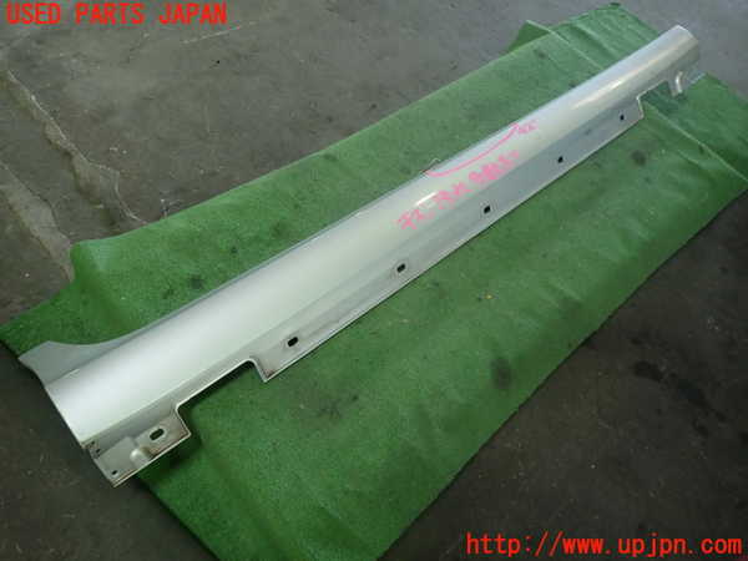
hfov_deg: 69.4
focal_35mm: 25
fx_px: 540
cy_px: 280
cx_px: 374
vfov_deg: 54.9
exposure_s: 1/50
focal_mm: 4.5
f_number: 2
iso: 200
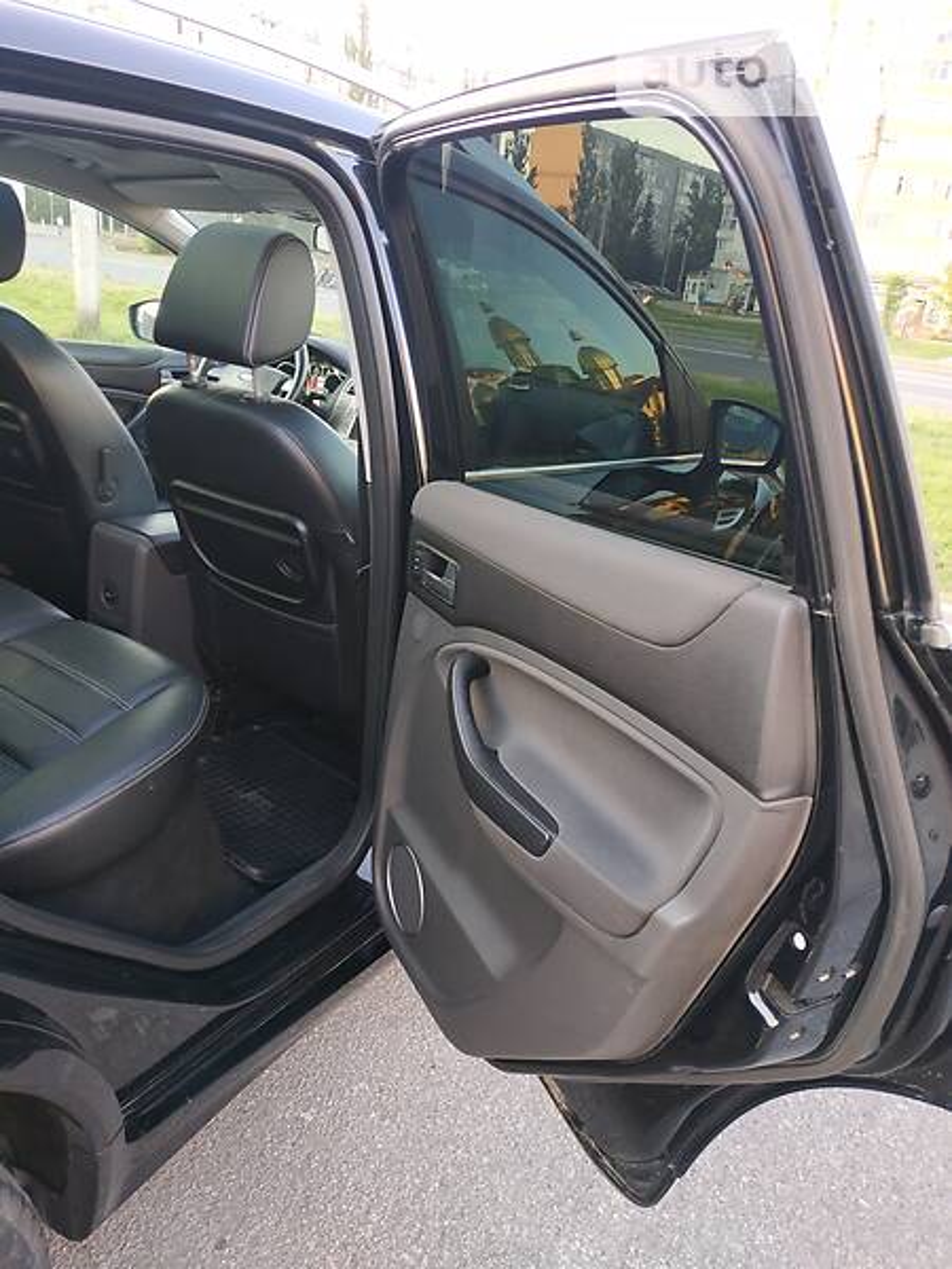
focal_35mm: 24
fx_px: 880
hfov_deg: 56.8
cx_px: 476
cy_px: 634
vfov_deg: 71.6
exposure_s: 1/33
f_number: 1.9
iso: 250
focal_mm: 3.9
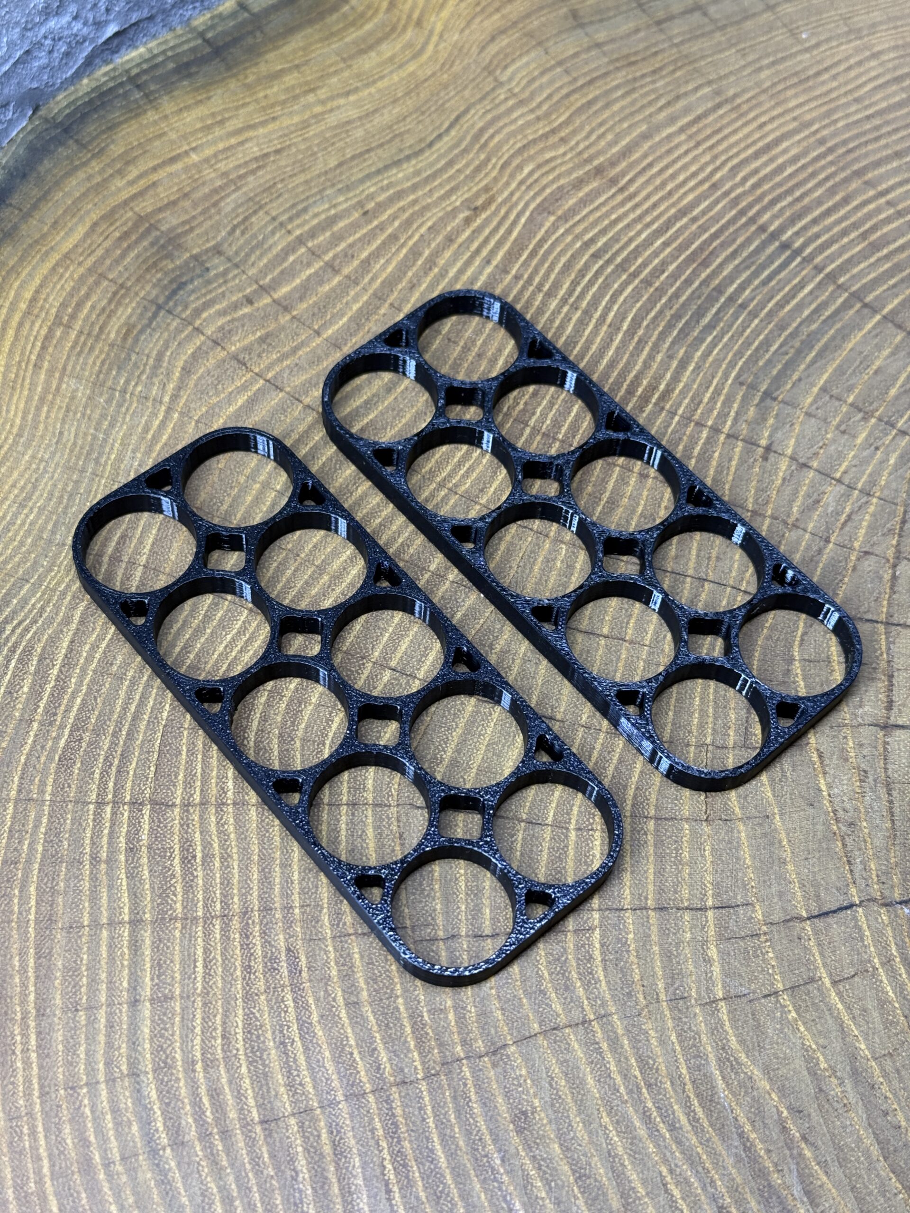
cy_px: 606
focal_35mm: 48
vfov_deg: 39.7
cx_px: 455
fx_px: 1682
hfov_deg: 30.3
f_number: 1.78
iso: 50
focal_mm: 6.76
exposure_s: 1/191
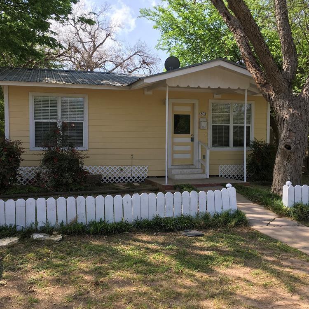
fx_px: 353
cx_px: 138
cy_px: 152
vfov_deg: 47.2
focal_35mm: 35
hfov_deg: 47.1
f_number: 2.2
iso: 25
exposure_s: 1/674
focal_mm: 4.15
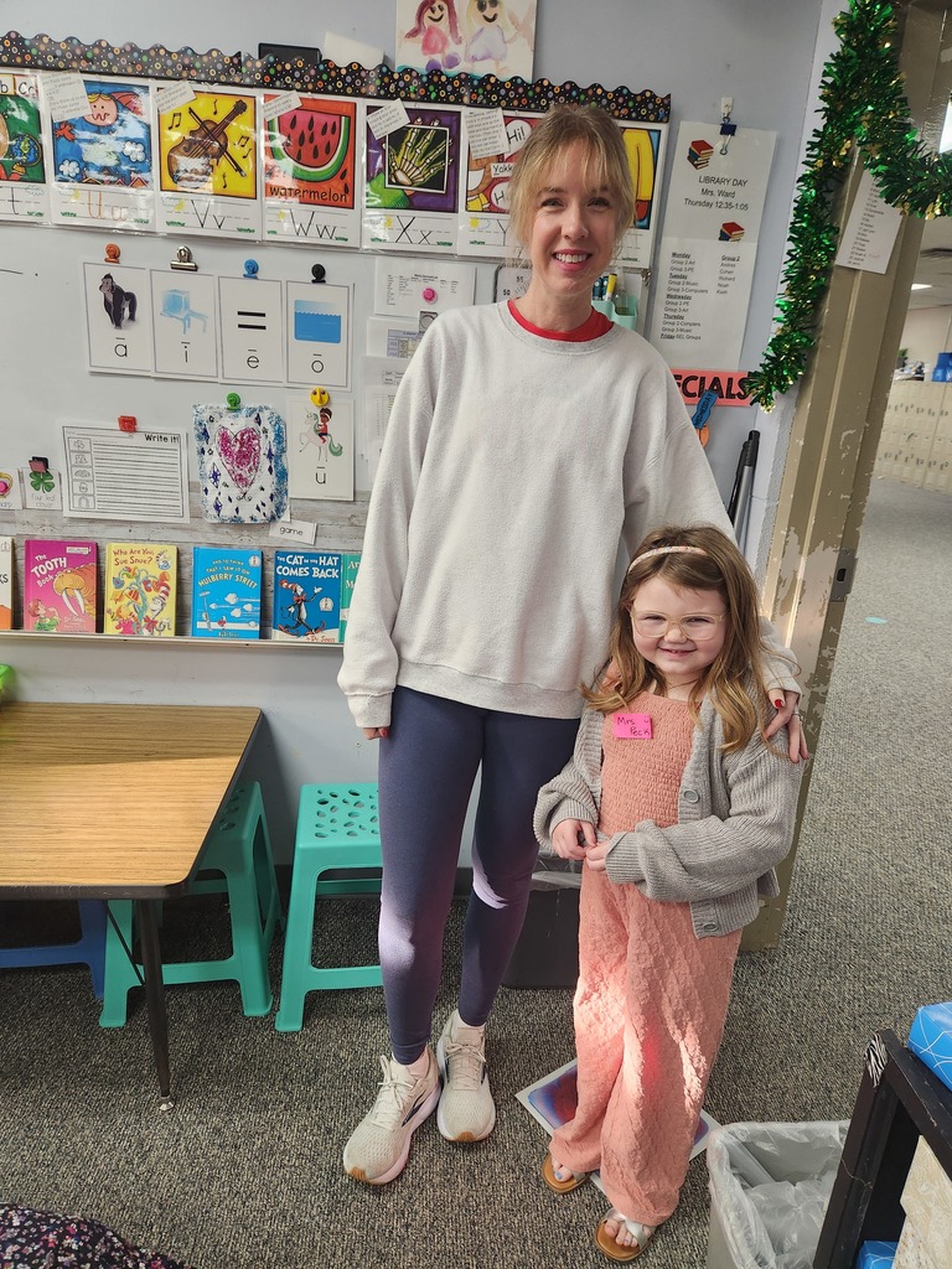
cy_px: 634
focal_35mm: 23
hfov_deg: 58.9
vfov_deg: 73.9
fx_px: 843
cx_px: 476
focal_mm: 5.4
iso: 400
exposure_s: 1/120
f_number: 1.8
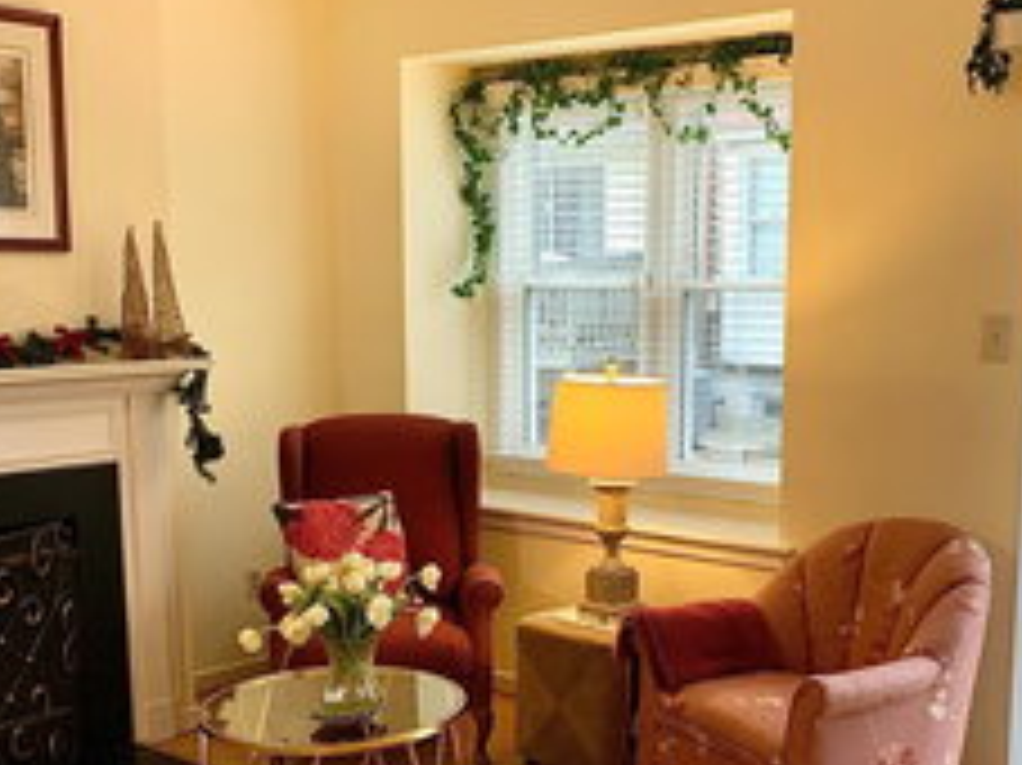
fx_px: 1446
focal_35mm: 49
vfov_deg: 29.3
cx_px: 565
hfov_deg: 38.9
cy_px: 549
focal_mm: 4.25
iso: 160
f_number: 1.8
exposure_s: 1/60
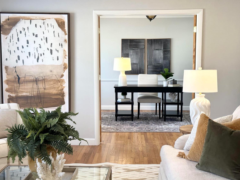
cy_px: 90
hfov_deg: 37.5
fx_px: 354
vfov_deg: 28.6
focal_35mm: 51
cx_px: 121
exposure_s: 1/60
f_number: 1.78
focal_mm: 6.86
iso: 125
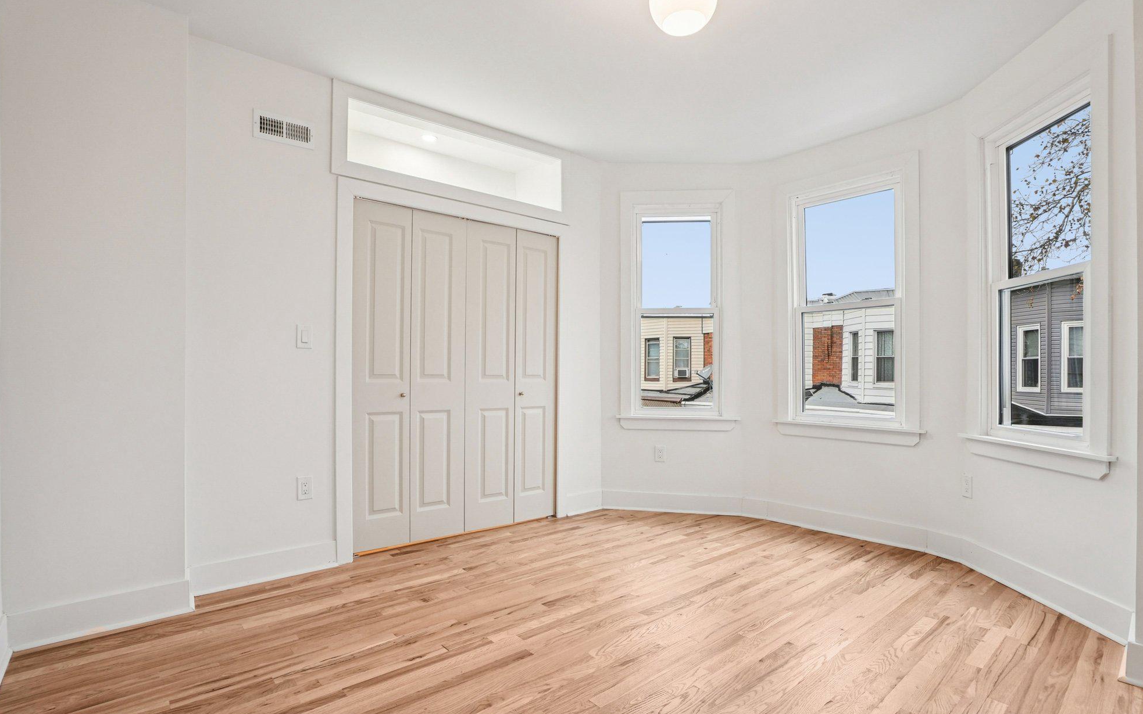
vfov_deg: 68.0
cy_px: 375
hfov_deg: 94.4
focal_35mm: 17
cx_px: 565
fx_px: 530
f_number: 8
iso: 400
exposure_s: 1/15
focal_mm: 16
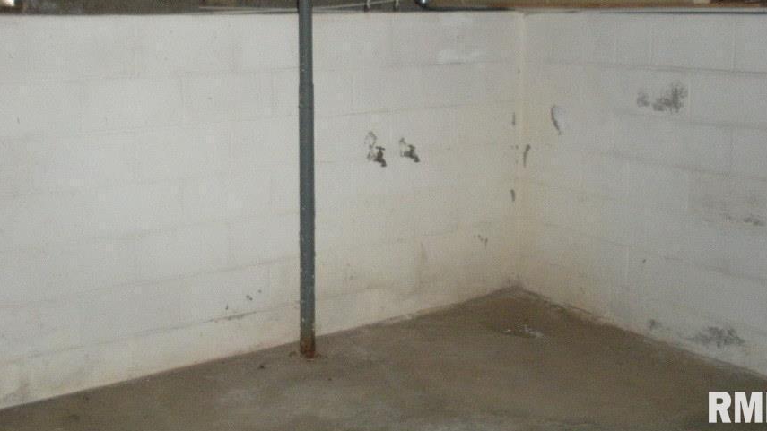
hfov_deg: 43.7
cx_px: 386
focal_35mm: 47
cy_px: 93
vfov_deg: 25.1
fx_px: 956
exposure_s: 1/60
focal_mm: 6.3
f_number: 3.5
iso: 600
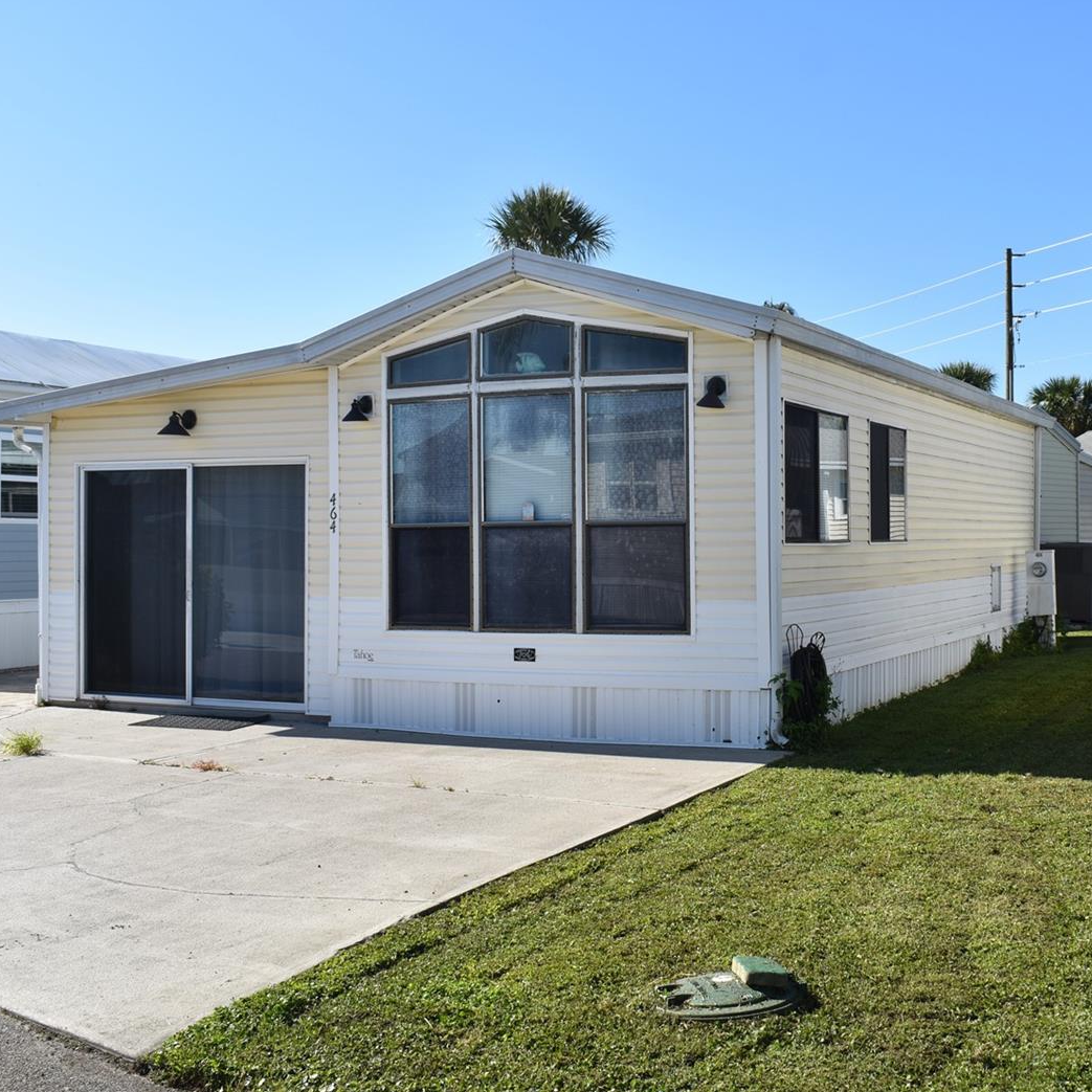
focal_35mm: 43
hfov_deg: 38.9
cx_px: 682
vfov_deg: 39.2
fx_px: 1535
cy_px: 535
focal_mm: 22
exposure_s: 1/250
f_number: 8
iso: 100
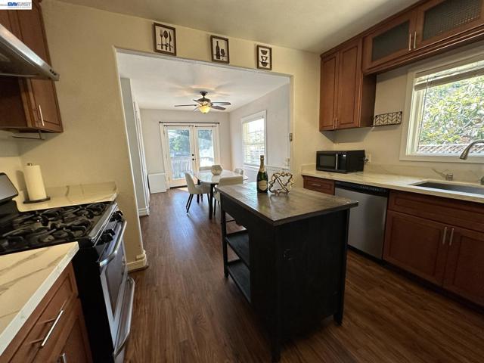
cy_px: 182
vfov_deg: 85.7
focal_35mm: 14
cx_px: 242
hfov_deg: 102.1
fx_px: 196
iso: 160
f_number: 2.2
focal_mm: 2.22
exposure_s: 1/120
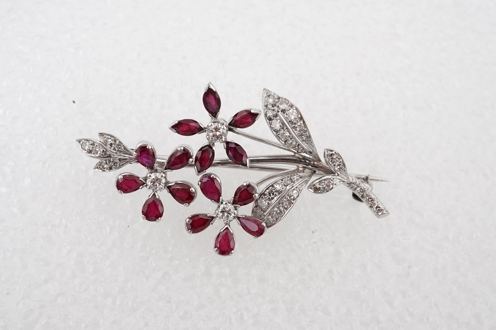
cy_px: 165
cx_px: 248
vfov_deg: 29.9
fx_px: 620
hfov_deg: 43.6
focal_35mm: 45
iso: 400
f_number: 18
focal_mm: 30
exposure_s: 1/125
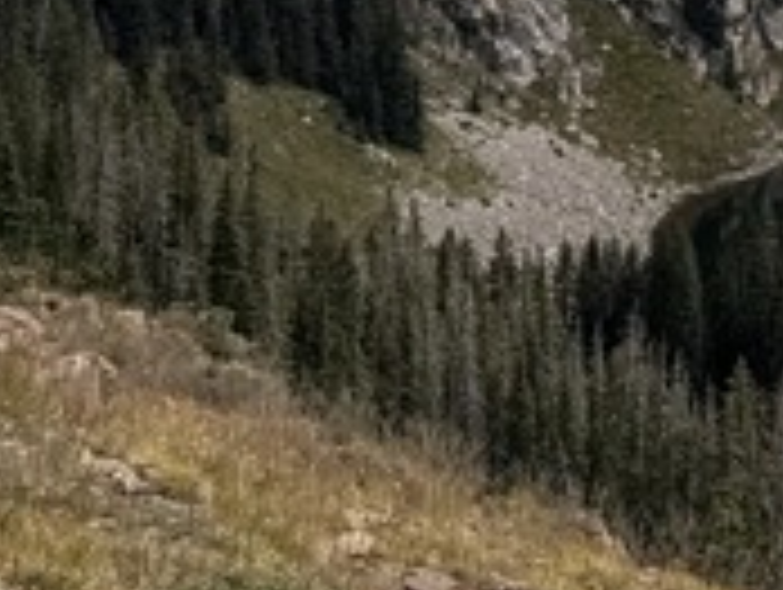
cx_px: 1773
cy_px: -712
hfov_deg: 11.8
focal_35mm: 141
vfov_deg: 9.6
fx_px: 3194
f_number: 1.78
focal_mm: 6.76
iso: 80
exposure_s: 1/10309
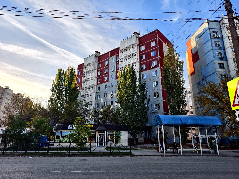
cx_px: 120
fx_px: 159
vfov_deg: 58.9
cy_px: 90
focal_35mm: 23
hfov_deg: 73.9
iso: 71
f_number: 1.57
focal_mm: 6.54
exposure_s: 1/703
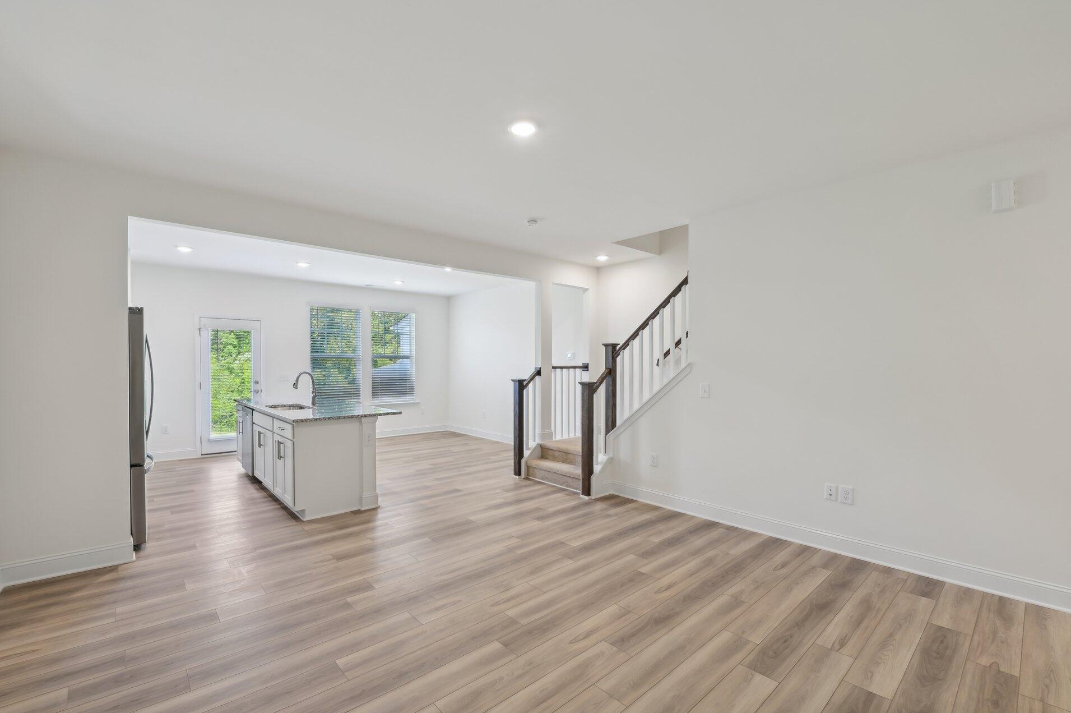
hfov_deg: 100.4
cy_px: 376
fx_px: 446
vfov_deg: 77.2
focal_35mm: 15
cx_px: 511
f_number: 9
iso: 200
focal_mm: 14
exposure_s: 1/13
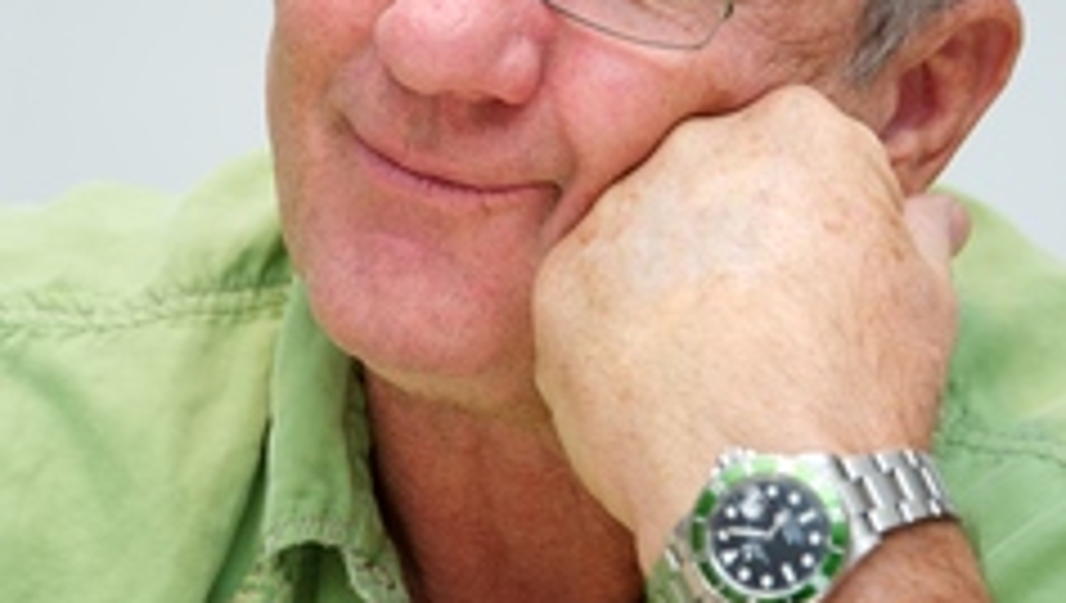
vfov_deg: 3.6
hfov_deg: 6.4
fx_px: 9481
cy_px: 284
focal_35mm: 335
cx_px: 522
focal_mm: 190
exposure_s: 1/60
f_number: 5.6
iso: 500
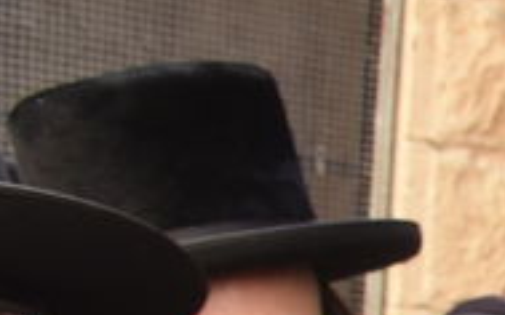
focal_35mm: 204
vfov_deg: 6.0
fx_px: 2807
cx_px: 1825
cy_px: 917
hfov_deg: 7.8
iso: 1000
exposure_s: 1/160
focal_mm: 18
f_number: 8
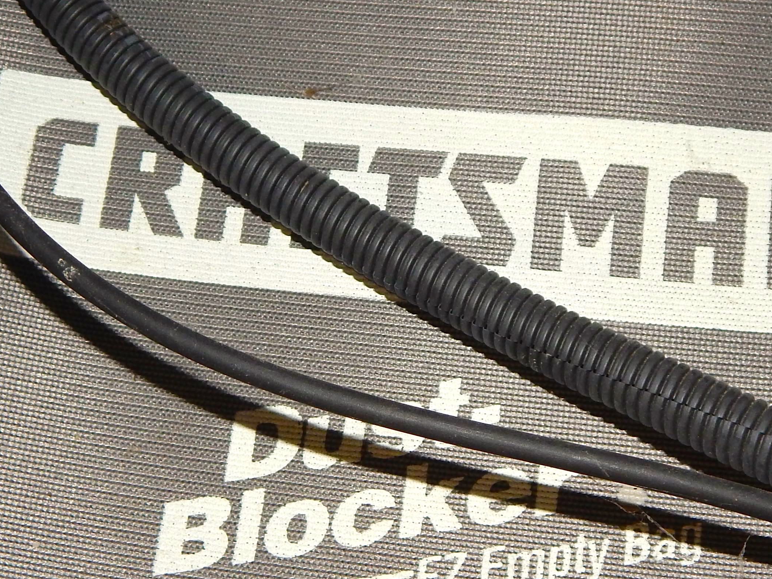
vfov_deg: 21.6
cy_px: 299
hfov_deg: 28.5
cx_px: 351
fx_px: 1517
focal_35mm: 68
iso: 200
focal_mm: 5.6
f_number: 6.5
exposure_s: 1/30
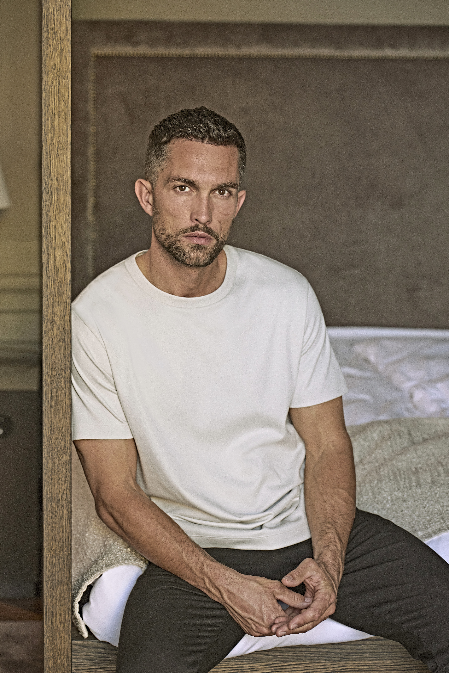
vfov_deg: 23.9
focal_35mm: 85
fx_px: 1590
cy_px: 336
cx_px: 224
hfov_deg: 16.1
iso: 1000
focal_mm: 85
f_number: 3.5
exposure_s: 1/160
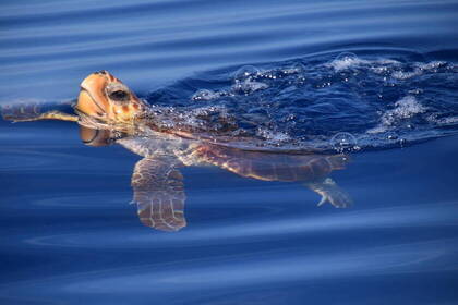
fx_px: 4007
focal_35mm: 315
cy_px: 152
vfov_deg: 4.4
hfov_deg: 6.5
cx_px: 229
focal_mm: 210
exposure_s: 1/1600
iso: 400
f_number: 7.1
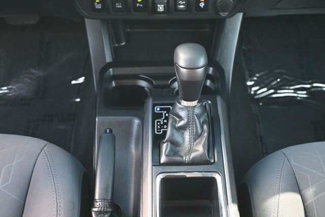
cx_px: 162
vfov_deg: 28.5
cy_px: 108
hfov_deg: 41.7
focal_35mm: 47
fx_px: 426
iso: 3200
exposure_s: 1/100
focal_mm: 31.5
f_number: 5
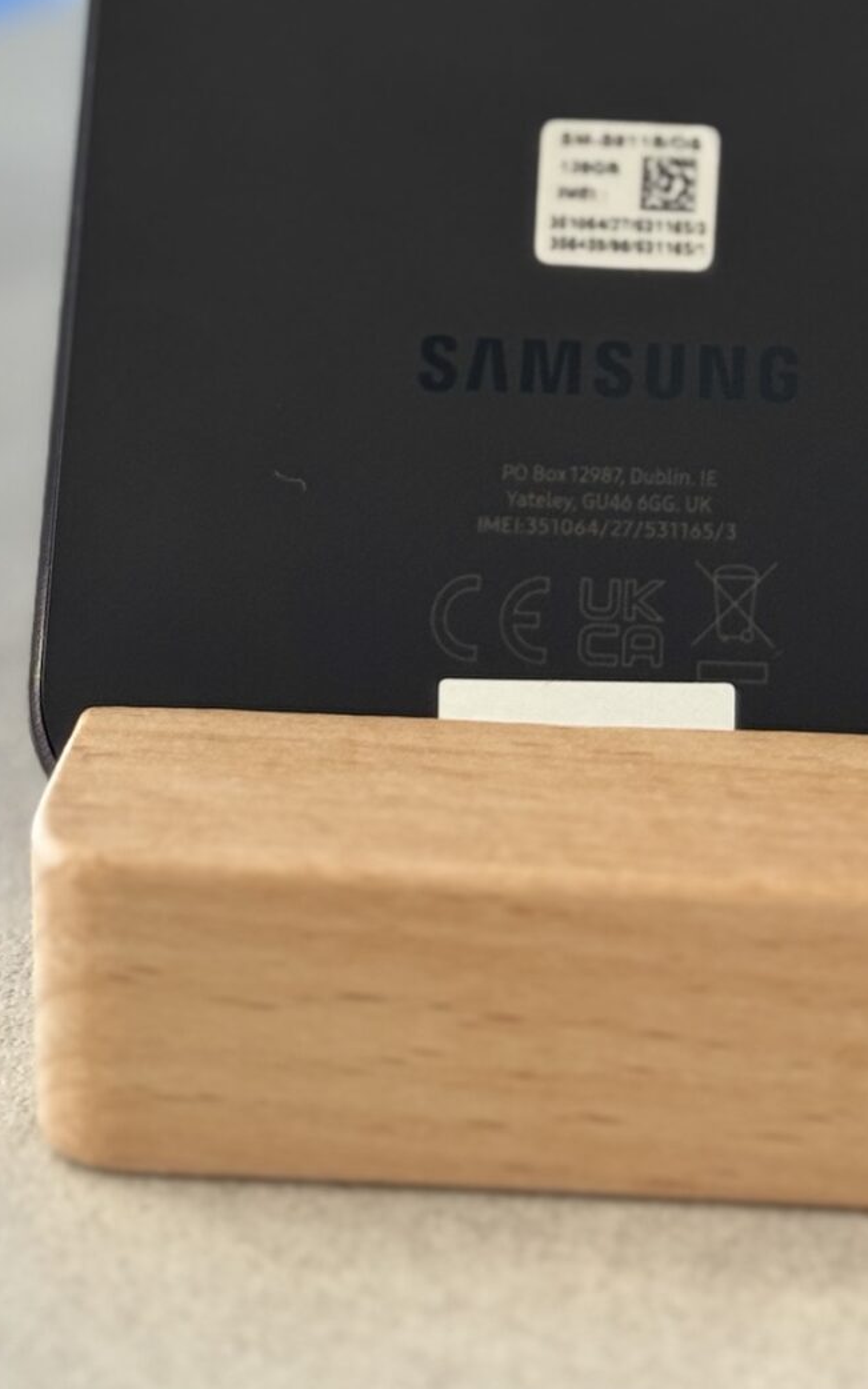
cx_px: 669
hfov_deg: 10.5
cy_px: -200
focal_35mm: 125
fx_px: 4732
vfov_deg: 16.1
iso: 50
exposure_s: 1/100
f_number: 1.78
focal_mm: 6.76
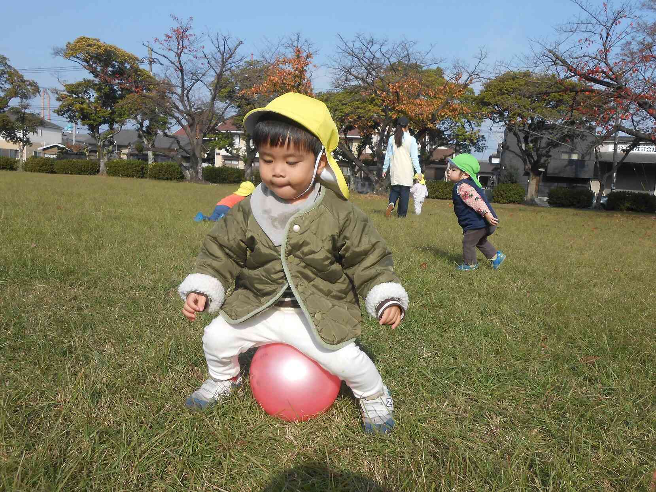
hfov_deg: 60.0
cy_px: 246
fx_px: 569
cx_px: 328
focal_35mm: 30
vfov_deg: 46.8
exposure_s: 1/800
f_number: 3.8
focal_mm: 5.3
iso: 80
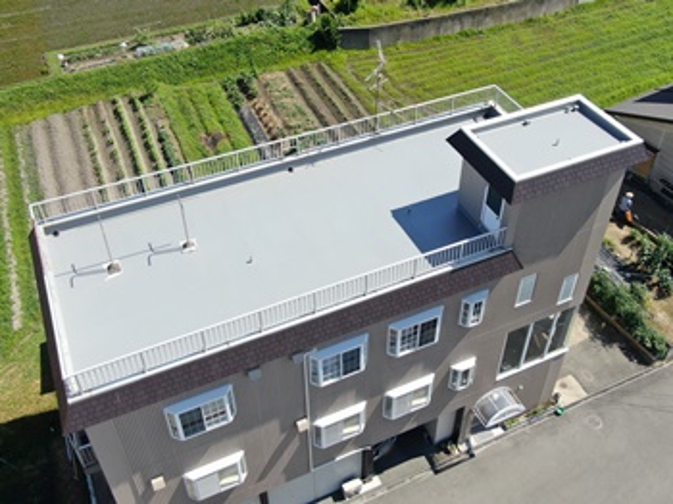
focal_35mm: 31
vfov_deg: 45.4
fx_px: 602
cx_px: 336
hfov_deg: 58.4
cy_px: 252
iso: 110
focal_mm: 5.33
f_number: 3.1
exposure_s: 1/800
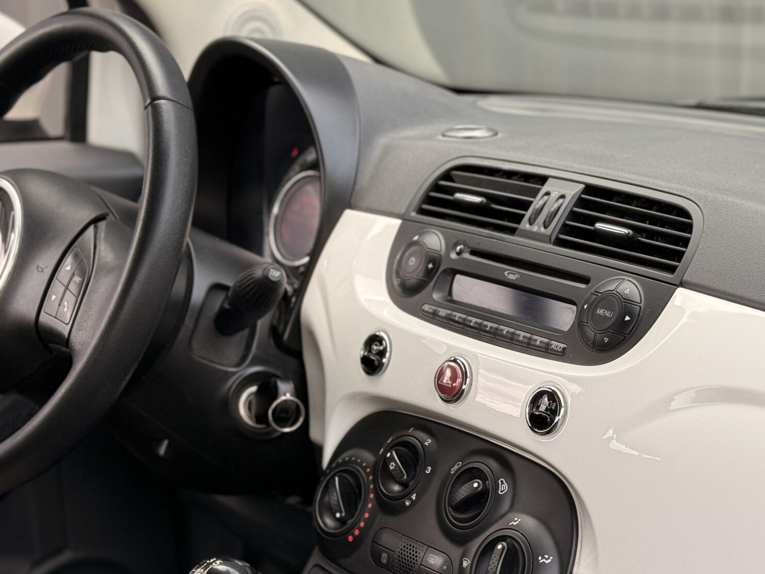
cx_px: 521
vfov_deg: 17.7
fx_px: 1834
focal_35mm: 83
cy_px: 444
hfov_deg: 23.4
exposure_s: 1/209
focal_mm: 6.76
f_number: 1.78
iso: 50
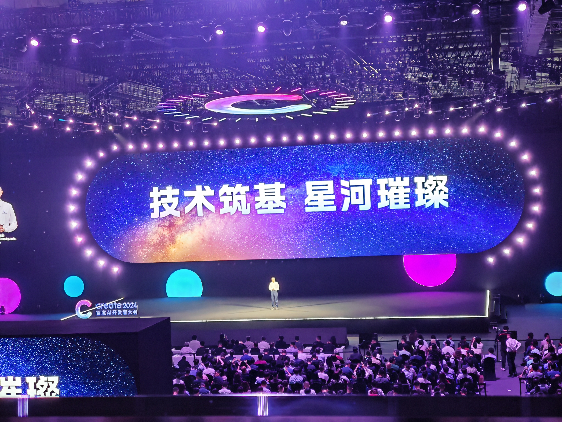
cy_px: 211
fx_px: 1104
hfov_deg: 28.6
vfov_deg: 21.6
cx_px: 281
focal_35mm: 68
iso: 1250
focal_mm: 8.67
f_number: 2.4
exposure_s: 1/33
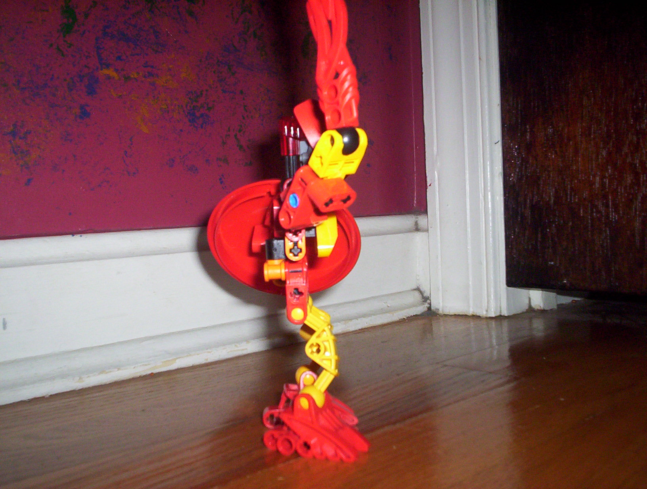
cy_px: 244
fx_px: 712
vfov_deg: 37.9
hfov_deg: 48.9
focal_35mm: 38
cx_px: 324
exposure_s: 1/60
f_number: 4.5
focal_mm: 4.99
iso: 140
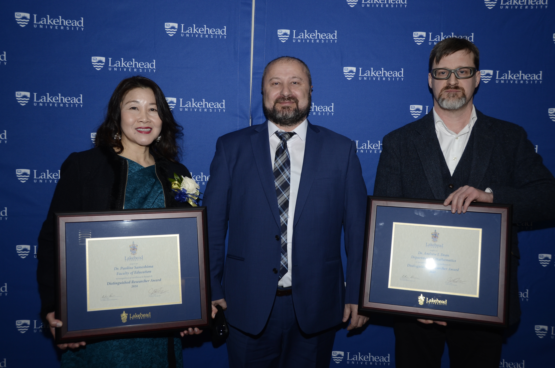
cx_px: 278
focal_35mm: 33
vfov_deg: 39.8
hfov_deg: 57.3
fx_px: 508
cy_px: 184
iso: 400
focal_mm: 22
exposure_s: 1/200
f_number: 5
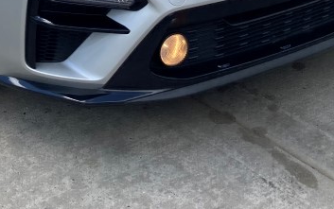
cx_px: 86
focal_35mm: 86
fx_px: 783
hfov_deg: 23.8
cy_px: -120
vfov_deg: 14.1
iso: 20
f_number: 1.8
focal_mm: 3.99
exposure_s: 1/1215
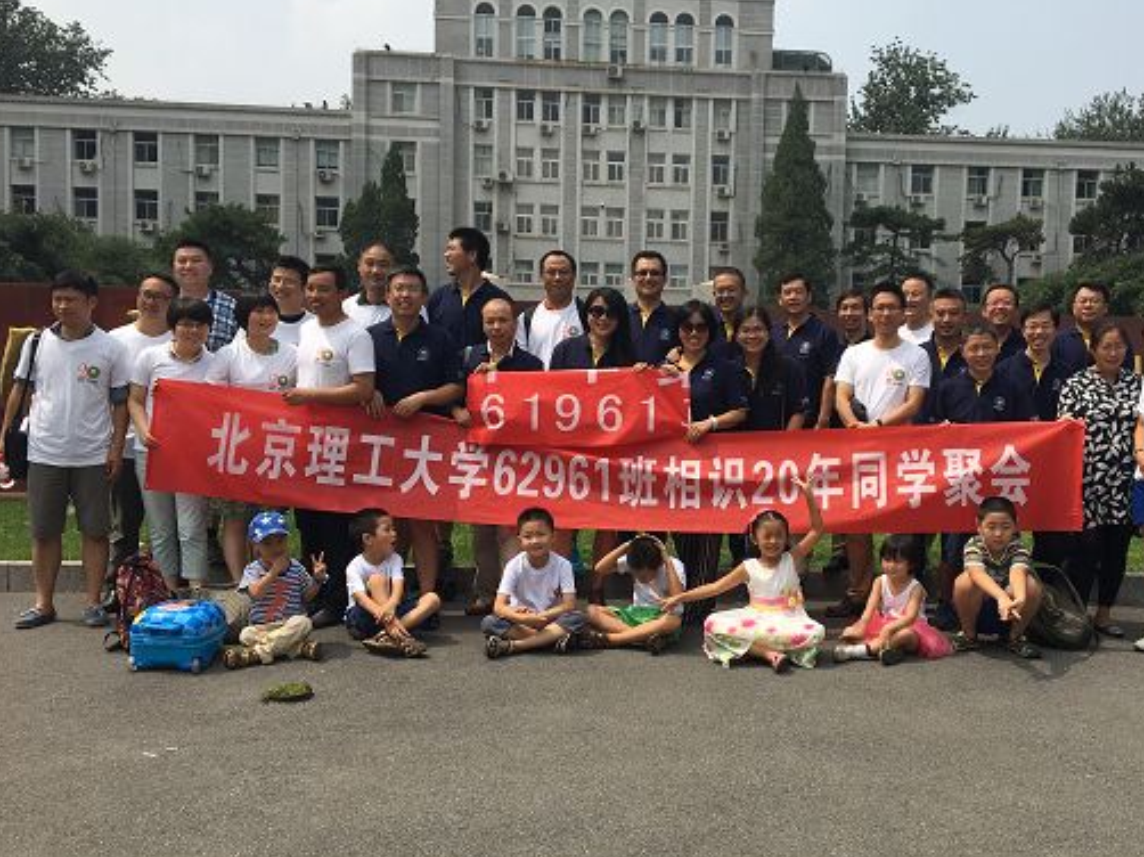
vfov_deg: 38.6
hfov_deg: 49.6
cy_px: 451
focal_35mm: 37
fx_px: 1222
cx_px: 718
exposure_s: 1/2564
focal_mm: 4.15
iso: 25
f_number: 2.2
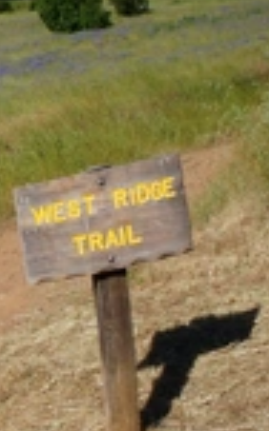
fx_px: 1141
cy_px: 113
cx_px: -338
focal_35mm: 97
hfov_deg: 11.5
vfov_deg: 21.3
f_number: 13
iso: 100
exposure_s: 1/160
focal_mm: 20
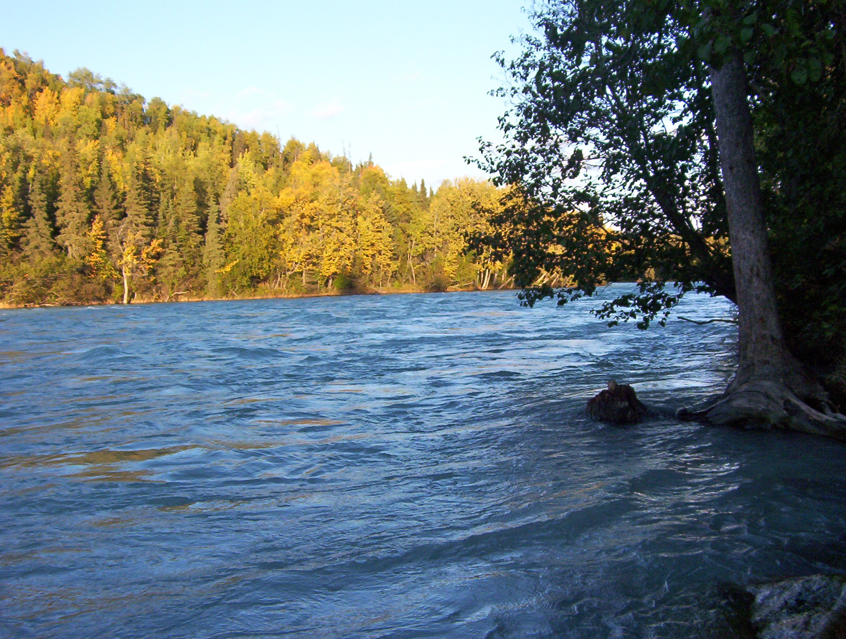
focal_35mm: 36
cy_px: 320
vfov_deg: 39.8
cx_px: 423
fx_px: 882
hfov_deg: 51.2
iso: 100
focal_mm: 5.54
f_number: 2.76
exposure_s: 1/511
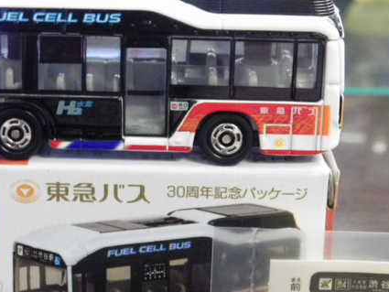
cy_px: 160
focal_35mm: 107
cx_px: 139
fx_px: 1203
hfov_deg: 18.3
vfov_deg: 13.8
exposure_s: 1/25
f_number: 4.2
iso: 1000
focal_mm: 12.8
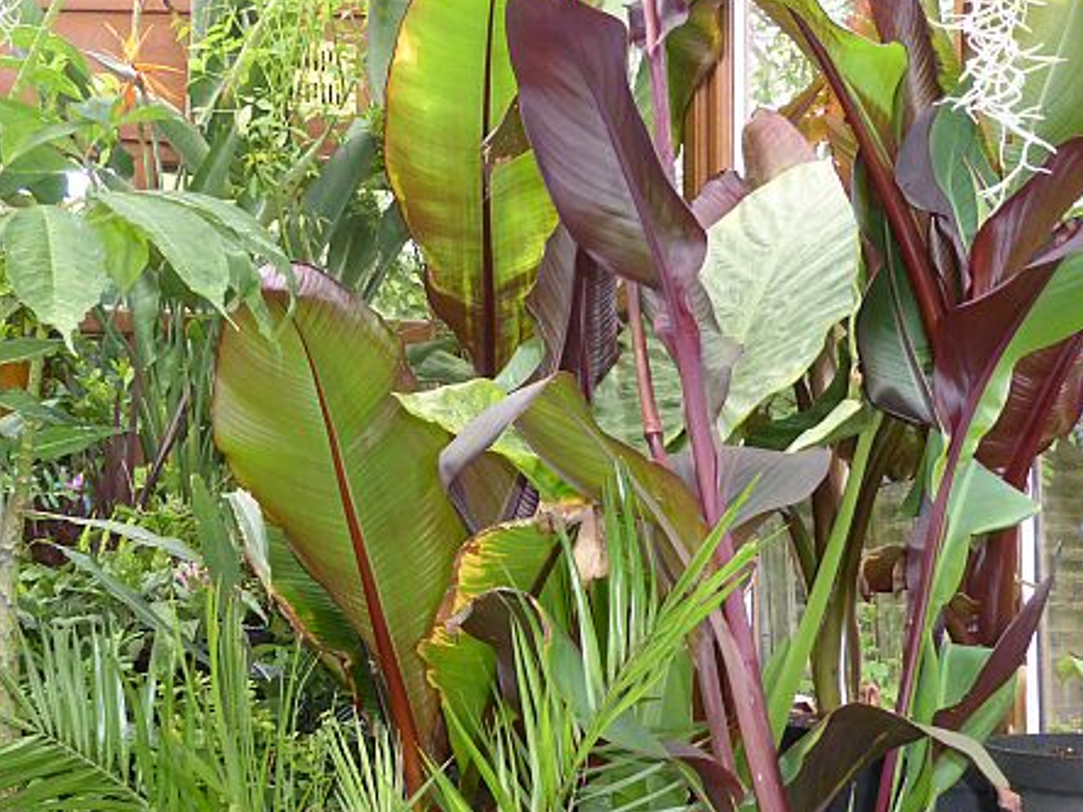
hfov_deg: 38.7
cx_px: 407
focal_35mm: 49
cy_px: 475
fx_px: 1533
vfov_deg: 29.6
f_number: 3.6
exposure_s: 1/60
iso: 500
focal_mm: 5.8
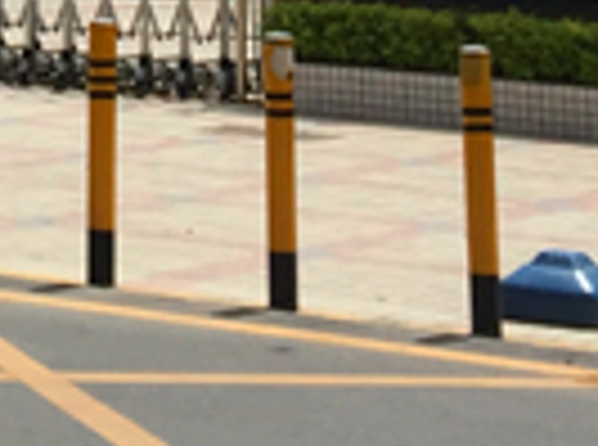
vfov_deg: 7.5
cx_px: -207
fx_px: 3015
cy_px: -842
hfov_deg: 11.0
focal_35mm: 175
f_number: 2.2
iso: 32
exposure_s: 1/2825
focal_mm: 4.15
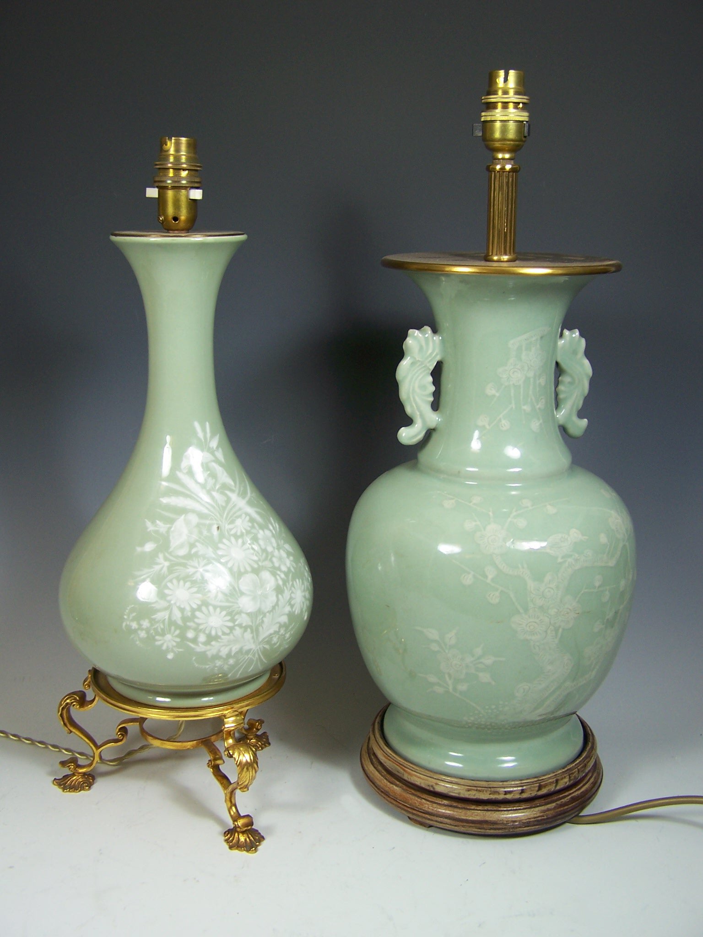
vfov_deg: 49.0
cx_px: 352
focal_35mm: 38
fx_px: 1029
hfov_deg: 37.7
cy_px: 468
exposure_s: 1/30
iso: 80
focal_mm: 6.3
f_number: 2.8
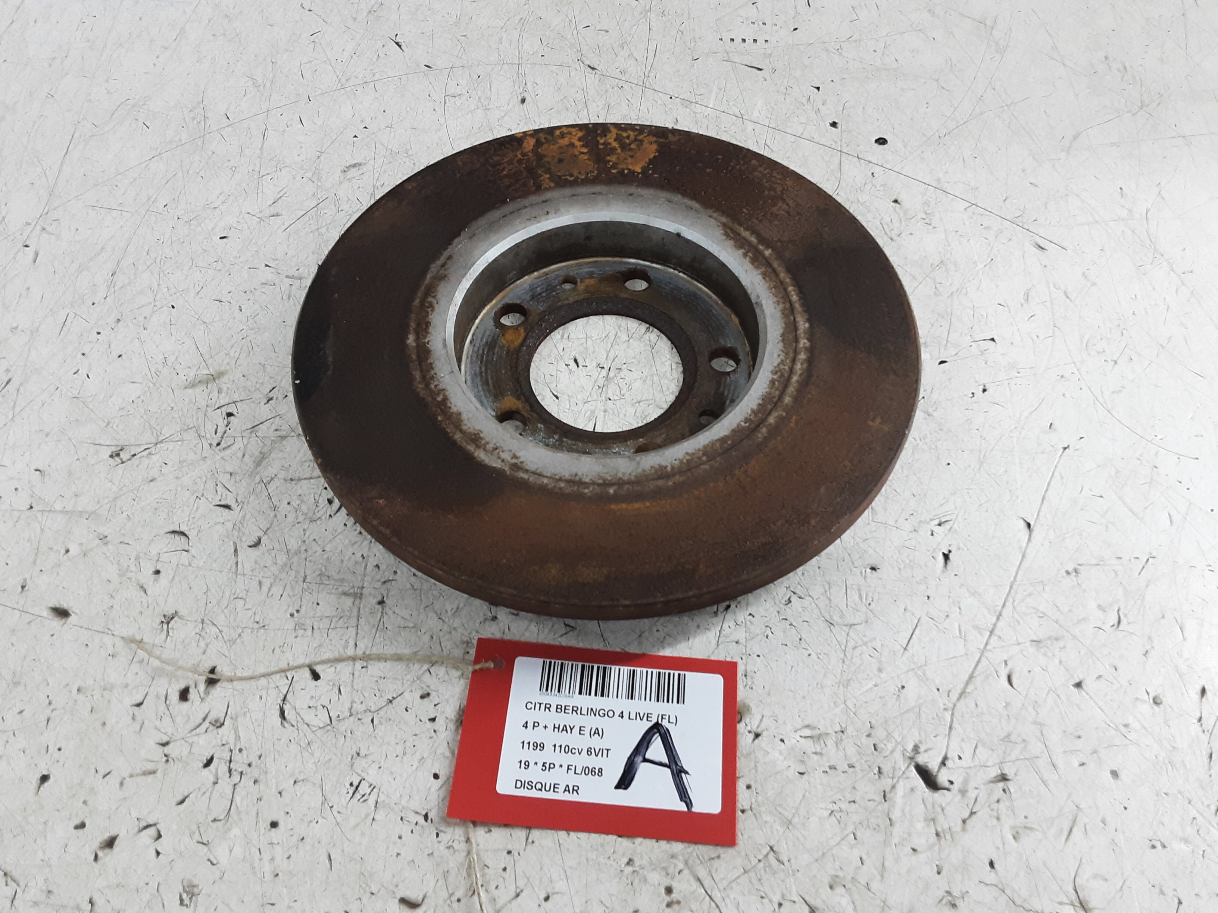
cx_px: 609
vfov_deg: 51.4
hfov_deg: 65.3
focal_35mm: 27
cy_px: 456
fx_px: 950
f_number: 1.9
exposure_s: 1/50
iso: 160
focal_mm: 2.91
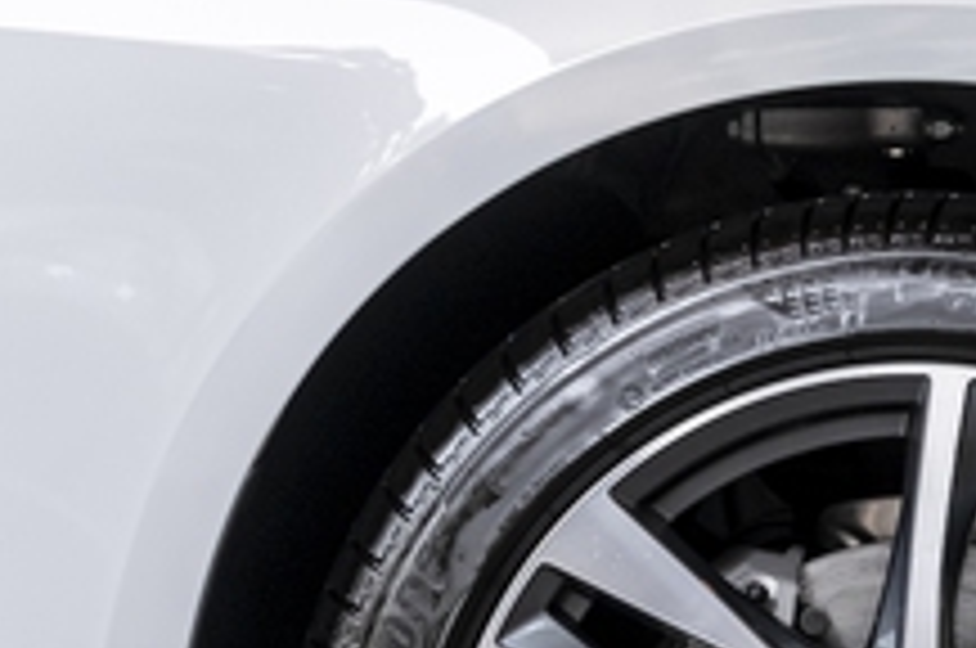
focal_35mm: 256
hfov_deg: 8.0
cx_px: 1174
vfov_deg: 5.3
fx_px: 6930
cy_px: 522
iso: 640
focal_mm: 56
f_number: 1.4
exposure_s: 1/3200
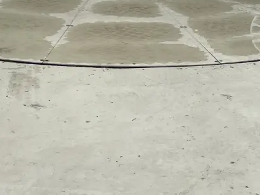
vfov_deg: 16.7
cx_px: 202
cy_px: 20
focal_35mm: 87
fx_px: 653
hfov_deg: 22.3
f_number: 1.6
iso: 32
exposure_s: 1/1852
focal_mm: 5.1
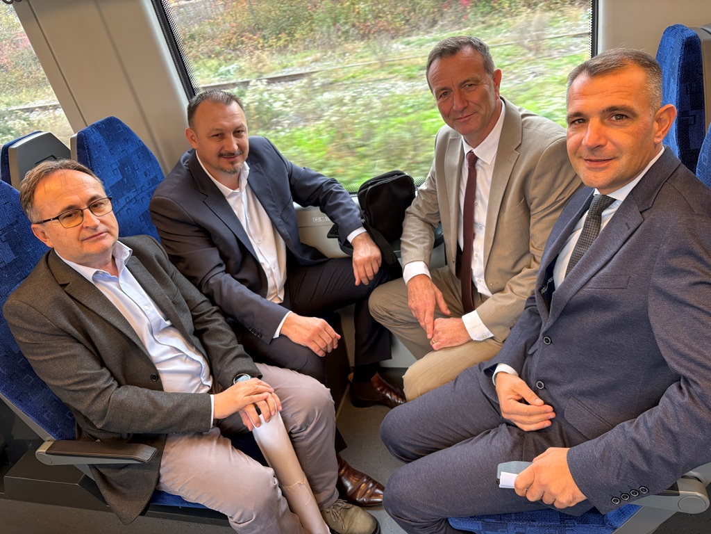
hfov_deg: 67.3
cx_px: 356
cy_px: 267
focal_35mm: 26
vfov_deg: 53.1
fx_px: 534
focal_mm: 5.96
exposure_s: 1/93
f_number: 1.6
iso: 125
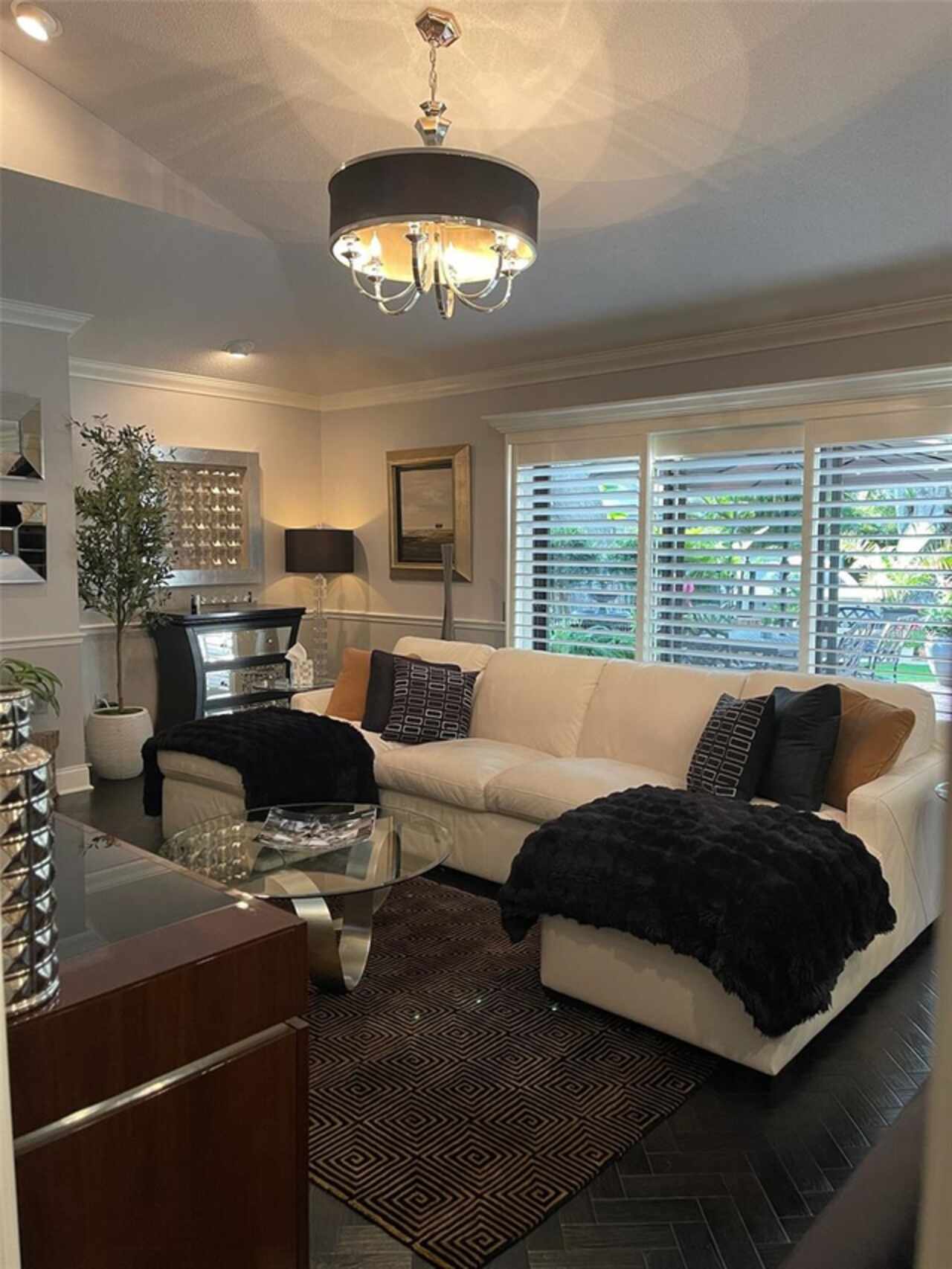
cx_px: 476
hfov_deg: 54.9
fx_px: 916
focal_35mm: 25
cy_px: 634
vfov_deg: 69.4
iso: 250
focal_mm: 5.1
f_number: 1.6
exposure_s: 1/60
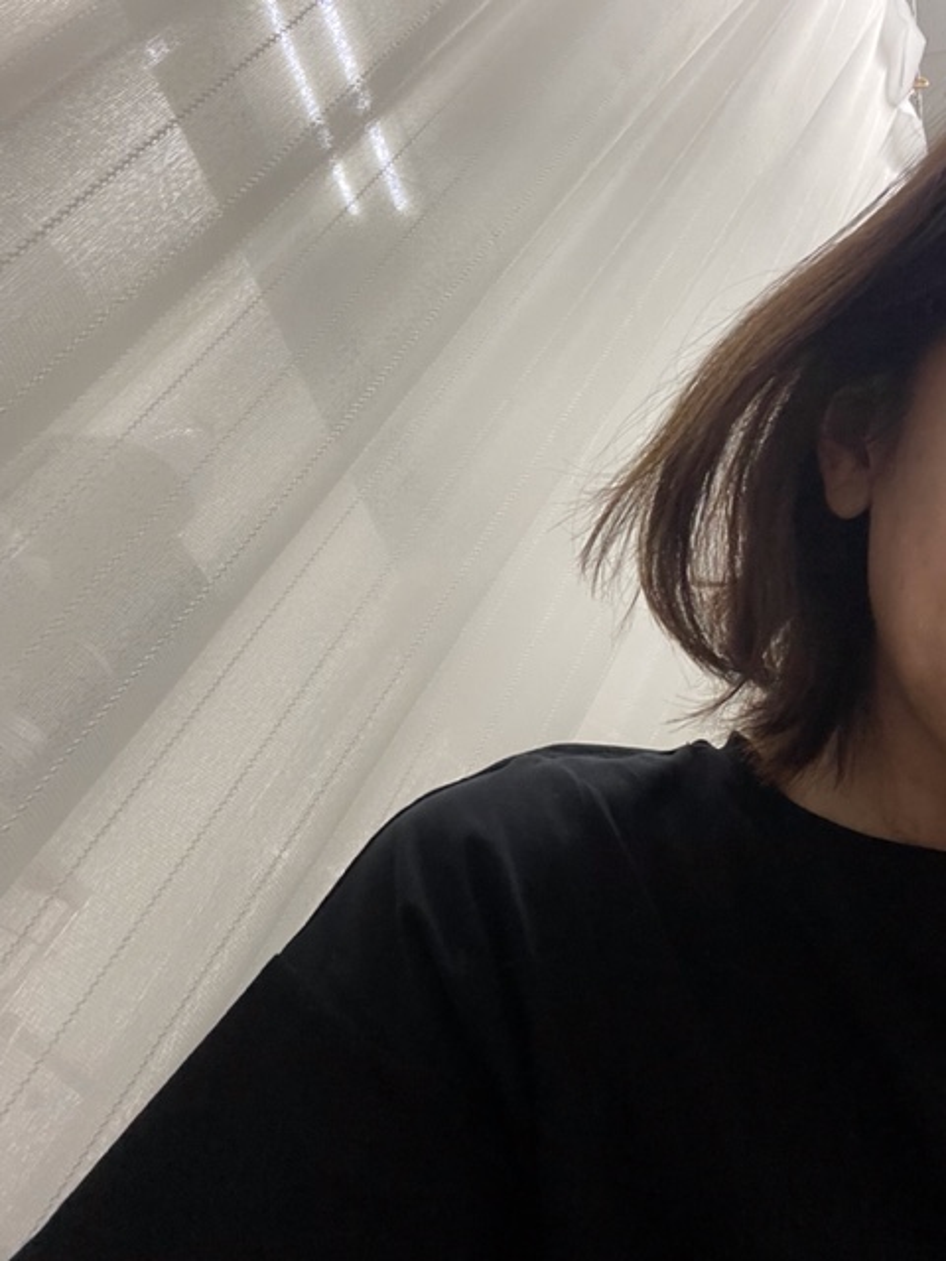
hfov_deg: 46.8
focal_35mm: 30
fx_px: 1093
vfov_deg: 60.0
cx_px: 473
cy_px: 630
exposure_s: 1/50
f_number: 2.2
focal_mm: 2.71
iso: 200
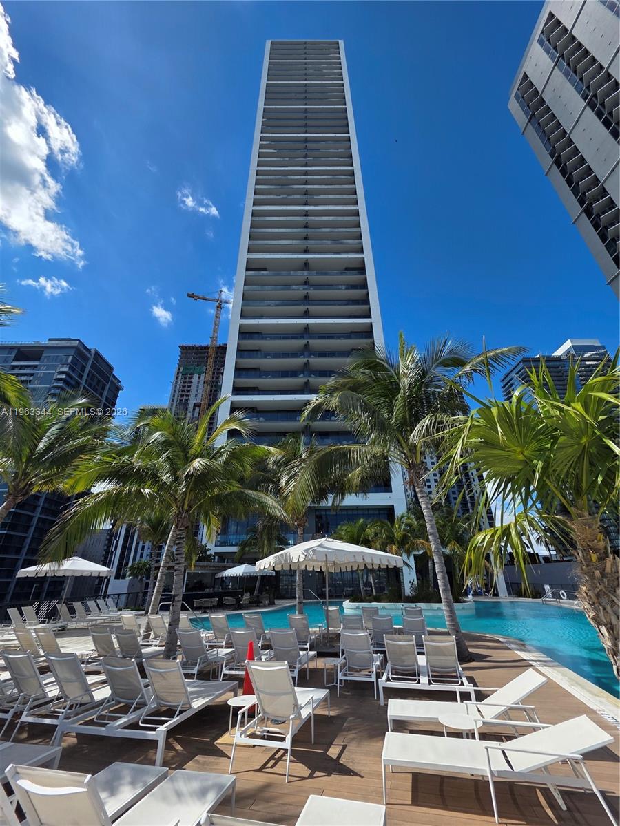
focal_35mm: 13
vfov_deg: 106.2
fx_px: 310
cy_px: 413
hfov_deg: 89.9
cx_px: 310
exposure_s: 1/2476
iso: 40
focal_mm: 2.2
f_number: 1.9
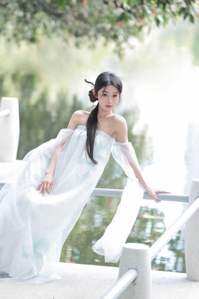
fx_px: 1650
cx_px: 100
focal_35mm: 199
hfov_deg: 6.9
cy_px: 150
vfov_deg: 10.3
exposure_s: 1/400
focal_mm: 200
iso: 1600
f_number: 5
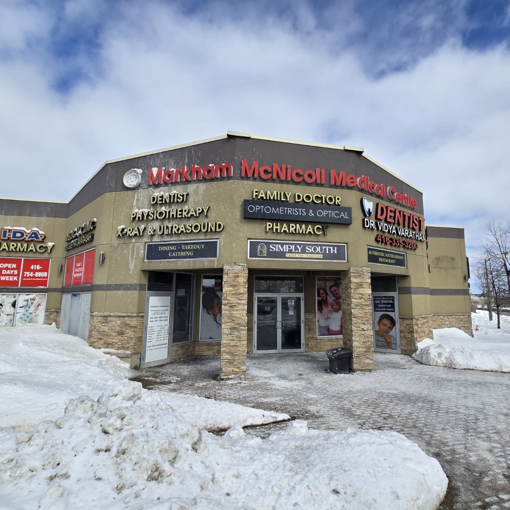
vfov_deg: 87.4
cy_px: 256
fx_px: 267
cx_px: 285
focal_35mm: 16
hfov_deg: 87.1
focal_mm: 2.2
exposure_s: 1/3850
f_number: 2.2
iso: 50
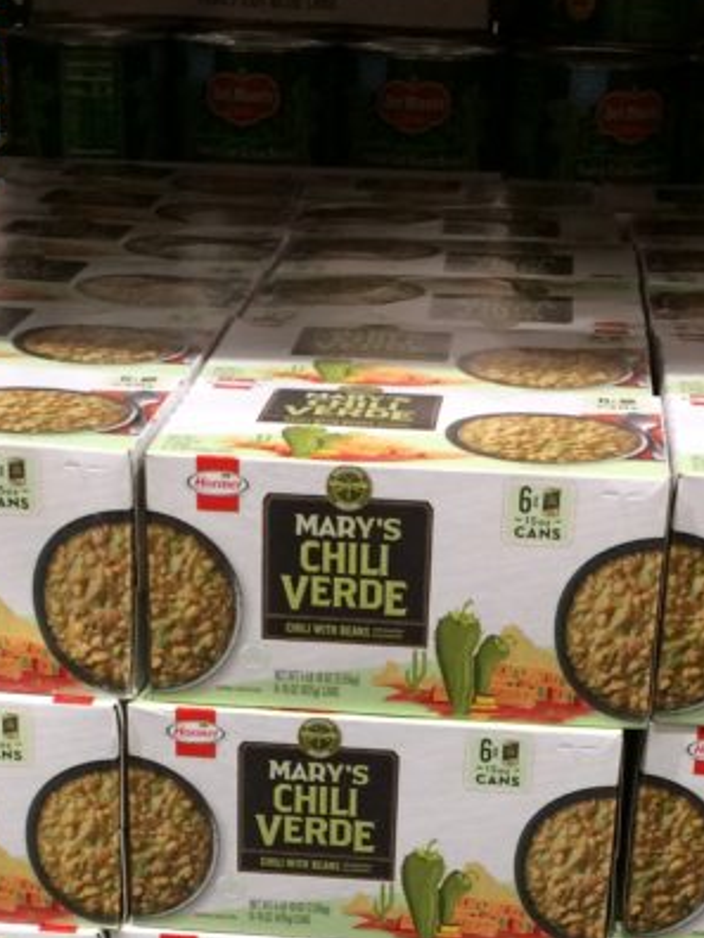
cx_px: 348
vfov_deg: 24.5
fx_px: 2034
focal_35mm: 75
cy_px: 990
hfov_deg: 19.6
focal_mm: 4.15
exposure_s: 1/30
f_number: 2.2
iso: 100
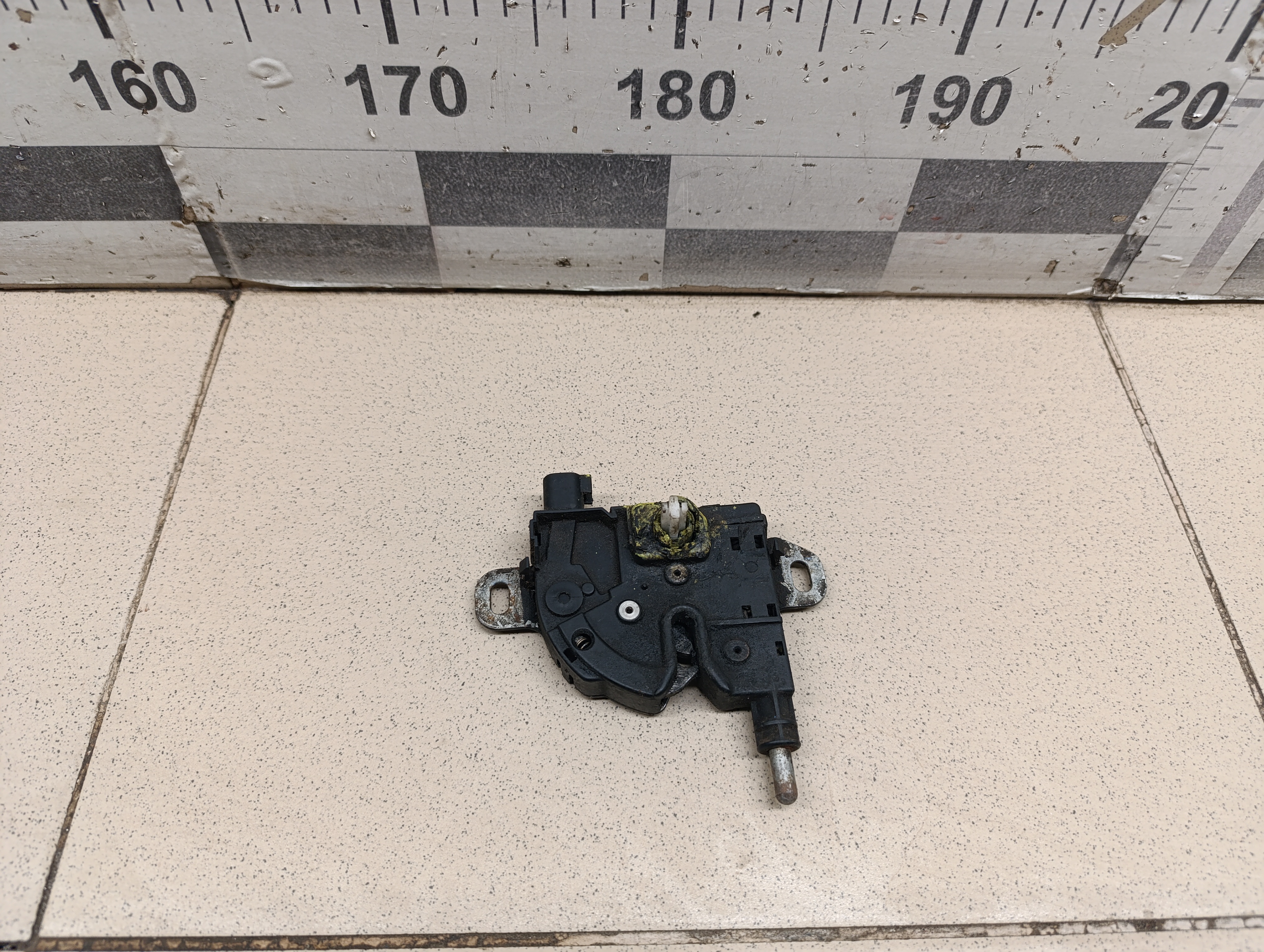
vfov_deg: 59.0
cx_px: 632
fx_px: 841
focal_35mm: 23
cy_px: 476
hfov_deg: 73.8
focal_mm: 6.14
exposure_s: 1/100
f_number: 1.6
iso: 400
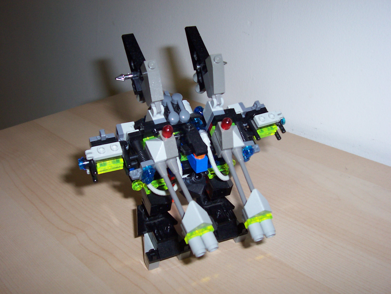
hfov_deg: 50.1
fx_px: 418
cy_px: 147
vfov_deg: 38.7
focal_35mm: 37
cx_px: 196
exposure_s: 1/60
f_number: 2.8
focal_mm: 5.6
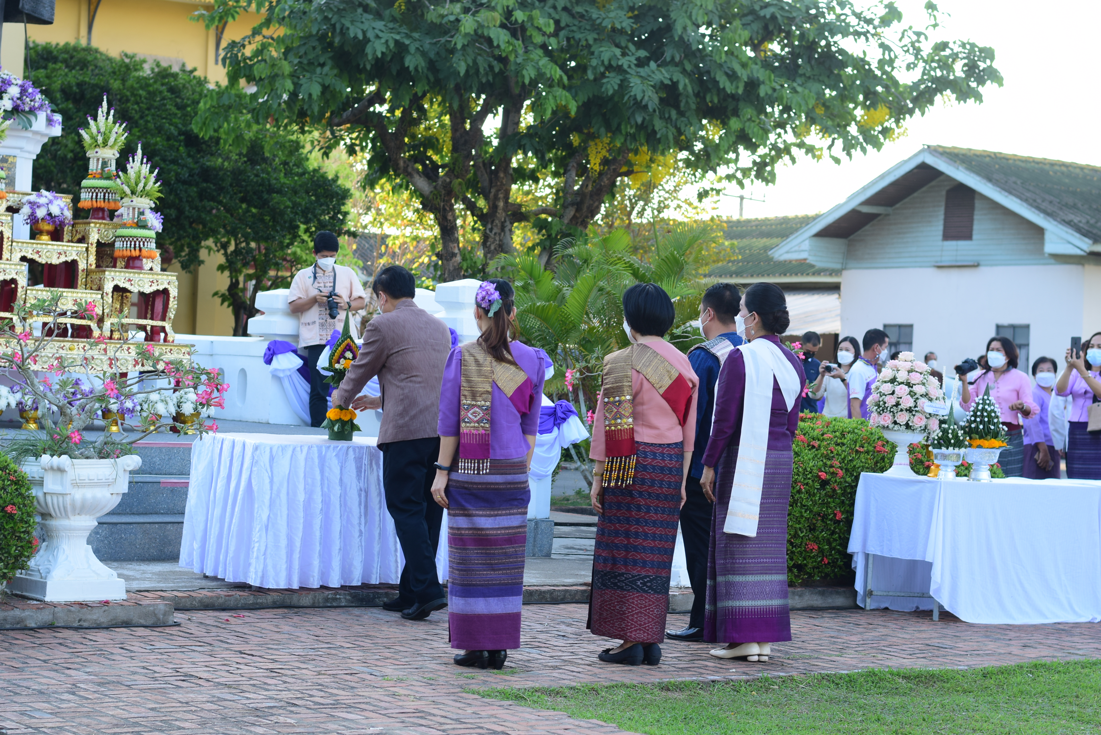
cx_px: 550
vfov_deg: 18.2
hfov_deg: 27.0
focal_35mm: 75
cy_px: 368
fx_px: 2294
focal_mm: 50
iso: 125
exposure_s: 1/125
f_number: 4.5
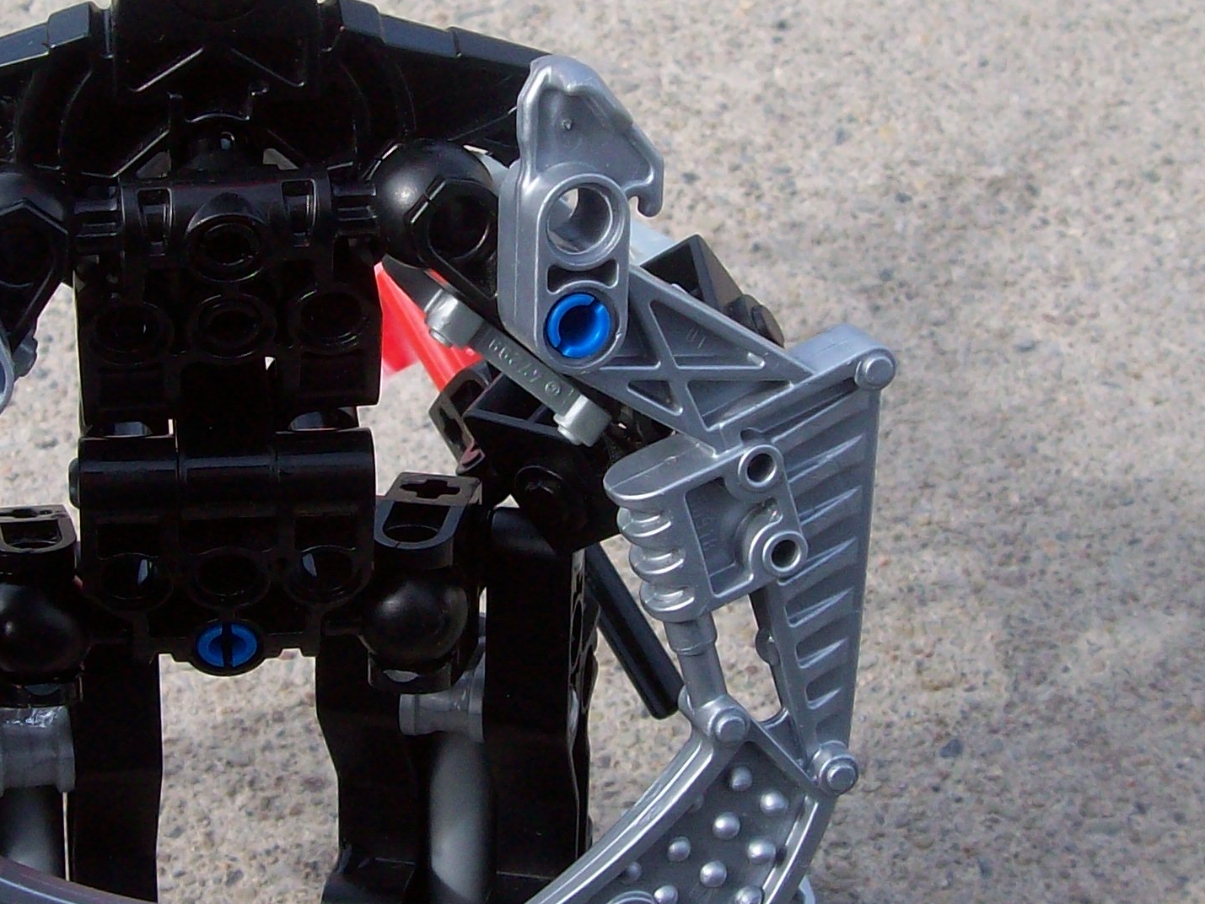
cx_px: 422
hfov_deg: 25.2
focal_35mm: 77
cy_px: 369
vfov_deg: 19.1
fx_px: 2681
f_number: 4.8
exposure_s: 1/328
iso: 80
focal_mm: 6
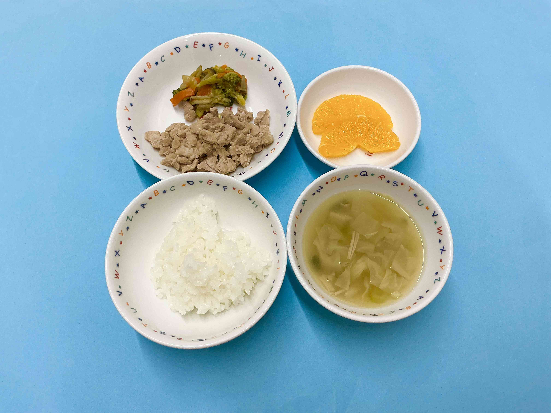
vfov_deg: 48.2
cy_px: 206
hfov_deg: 61.7
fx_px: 462
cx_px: 276
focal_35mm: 29
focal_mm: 3
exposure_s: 1/120
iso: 50
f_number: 1.8
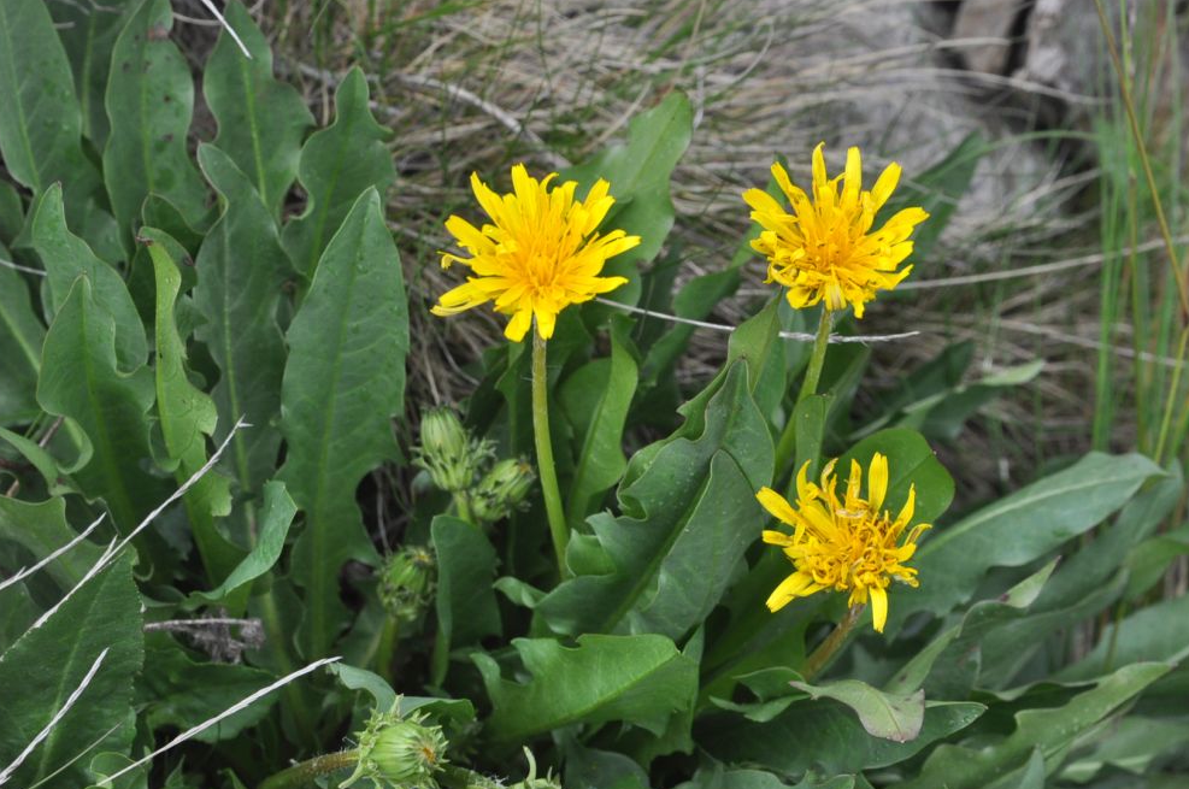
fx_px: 2737
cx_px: 552
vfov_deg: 16.4
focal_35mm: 83
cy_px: 304
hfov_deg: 24.5
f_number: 7.1
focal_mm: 42
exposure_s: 1/160
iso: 400
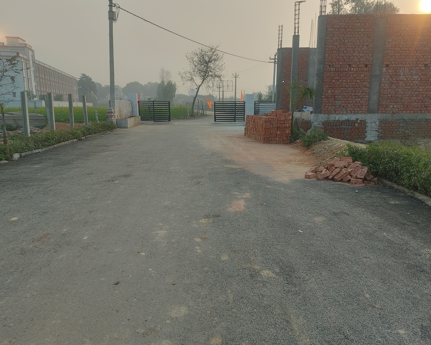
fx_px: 332
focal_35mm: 26
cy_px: 171
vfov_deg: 54.9
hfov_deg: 66.0
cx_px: 225
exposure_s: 1/205
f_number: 1.8
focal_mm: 5.23
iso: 32
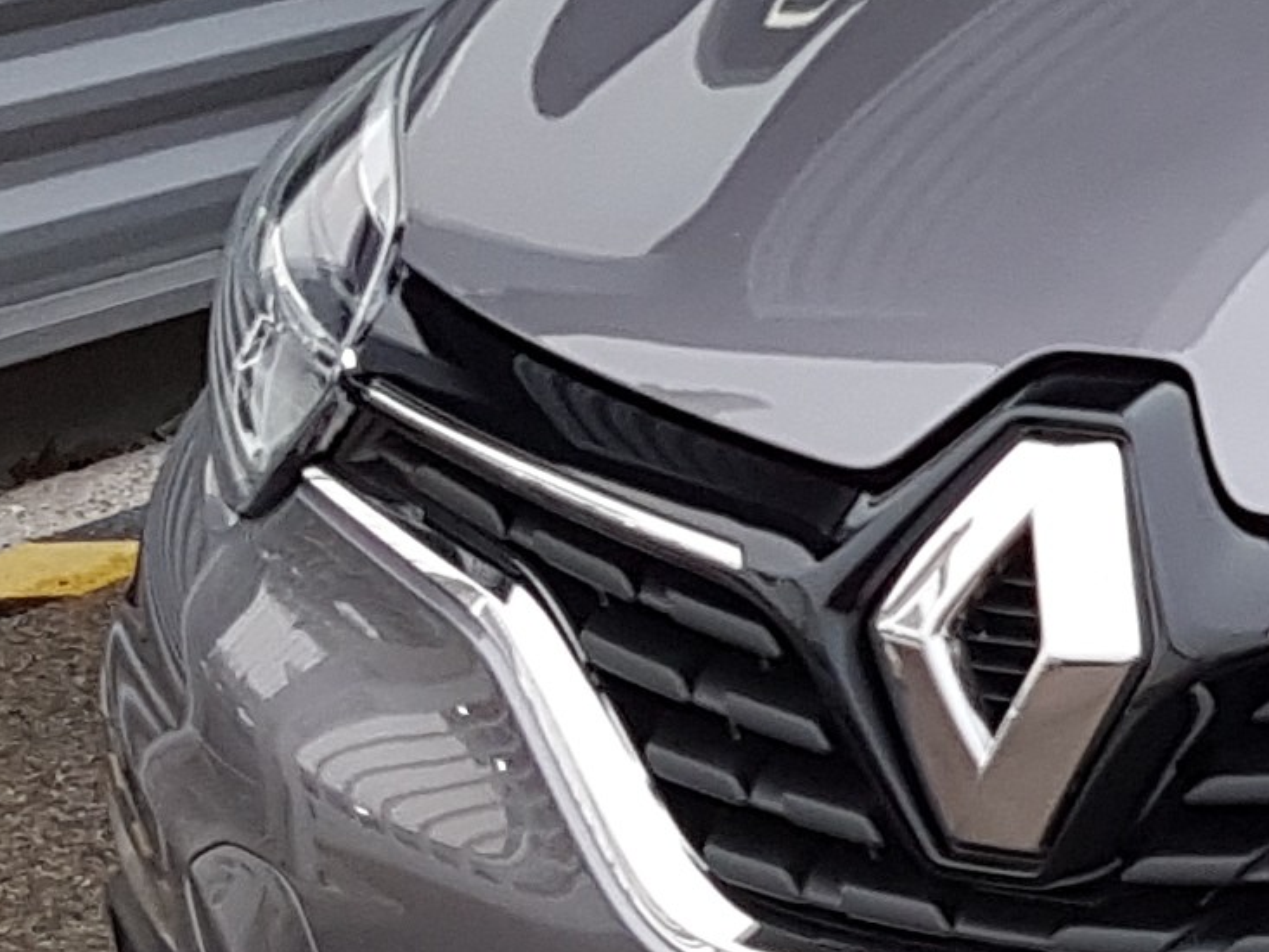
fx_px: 5243
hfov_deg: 12.1
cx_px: 2631
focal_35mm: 143
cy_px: -80
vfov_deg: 10.3
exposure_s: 1/100
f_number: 1.7
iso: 64
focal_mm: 4.2
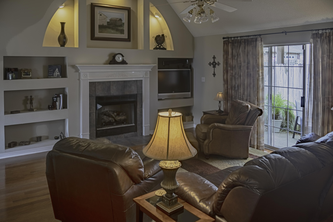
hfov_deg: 65.5
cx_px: 166
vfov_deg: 46.4
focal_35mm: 28
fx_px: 259
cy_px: 111
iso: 50
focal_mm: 28
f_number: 3.5
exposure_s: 1/1250
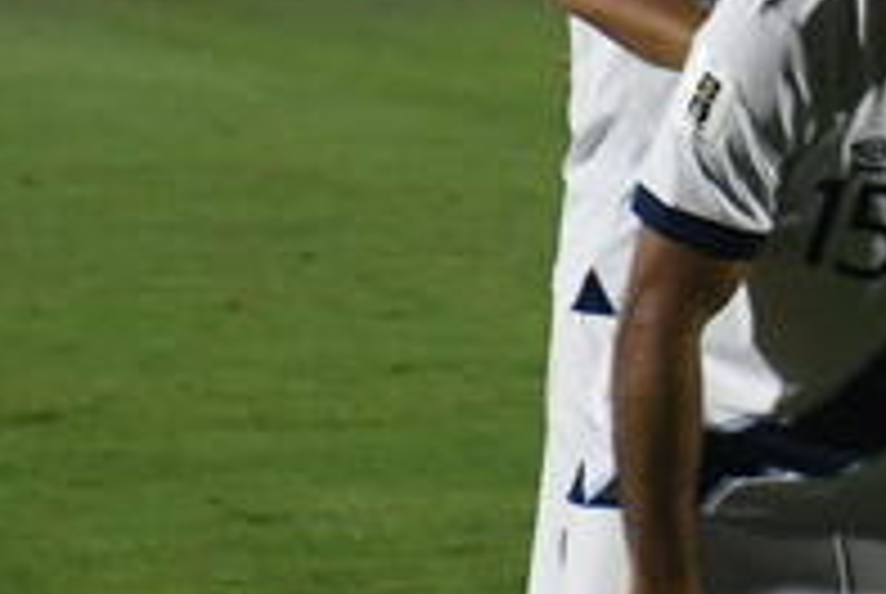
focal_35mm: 500
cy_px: 187
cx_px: 1965
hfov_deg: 4.1
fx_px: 12324
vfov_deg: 2.8
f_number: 6.3
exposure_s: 1/800
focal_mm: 70
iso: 5000
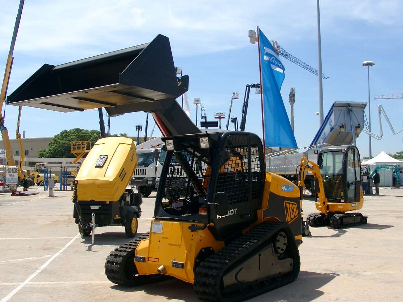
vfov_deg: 36.8
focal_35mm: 39
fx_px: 454
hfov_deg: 47.8
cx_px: 220
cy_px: 140
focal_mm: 7.13
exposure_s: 1/887
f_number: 4
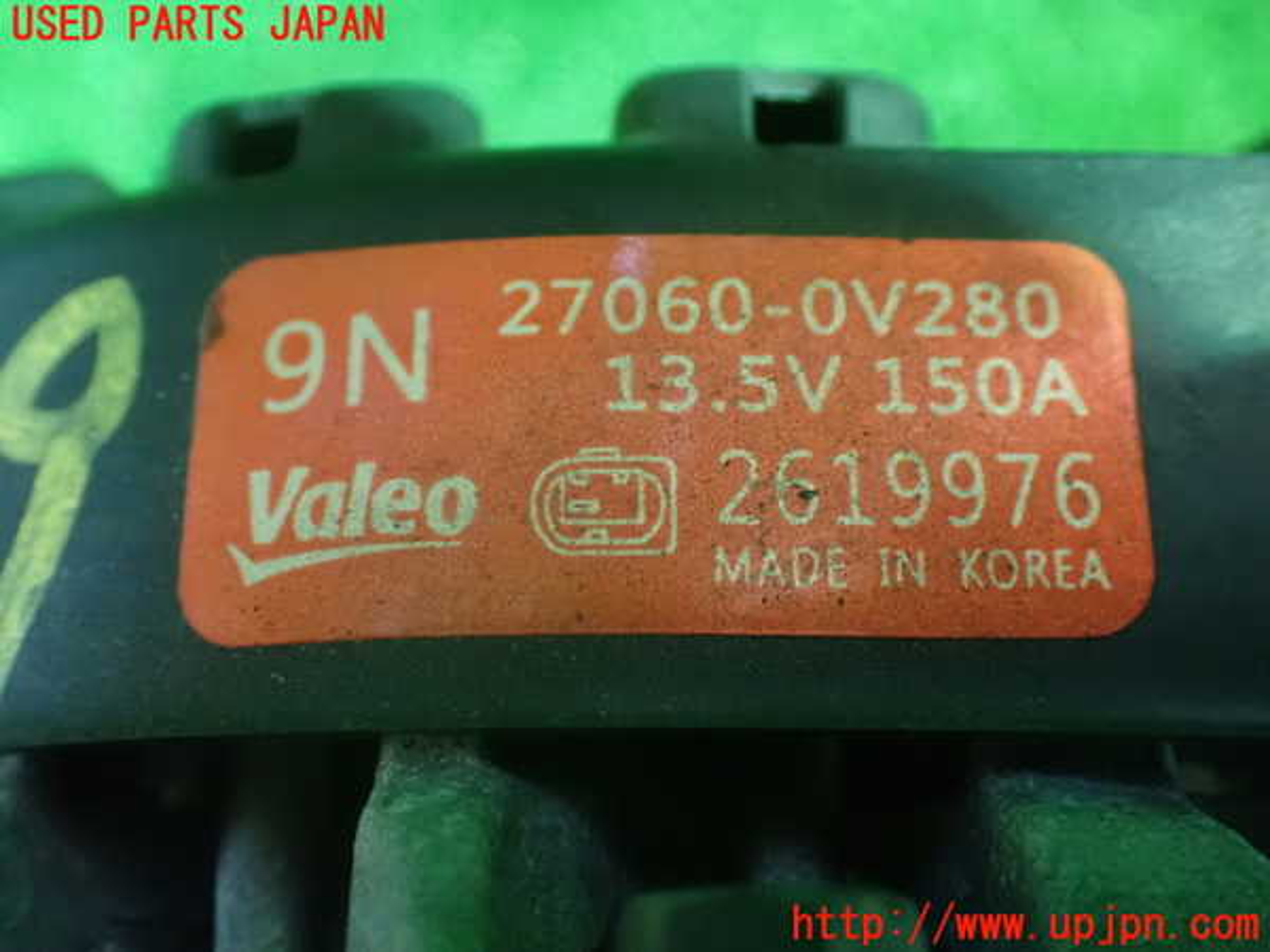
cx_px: 635
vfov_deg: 32.9
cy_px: 476
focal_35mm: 44
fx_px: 1614
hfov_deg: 42.9
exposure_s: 1/15
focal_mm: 7.84
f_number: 2.9
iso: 1600
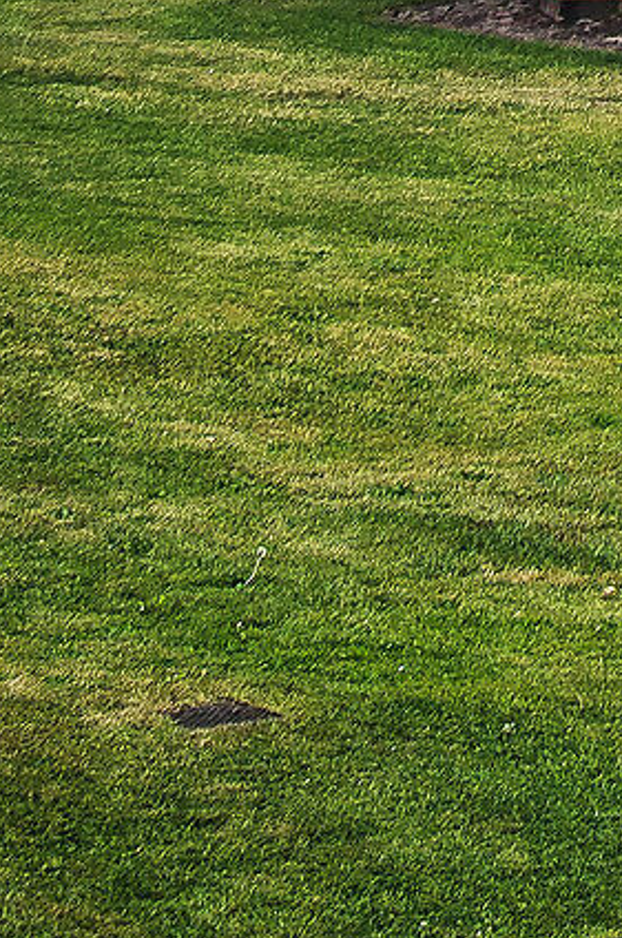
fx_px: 5308
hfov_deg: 6.5
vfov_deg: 9.0
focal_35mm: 204
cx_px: 1321
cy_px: -1422
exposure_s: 1/200
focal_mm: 24
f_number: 9
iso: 100
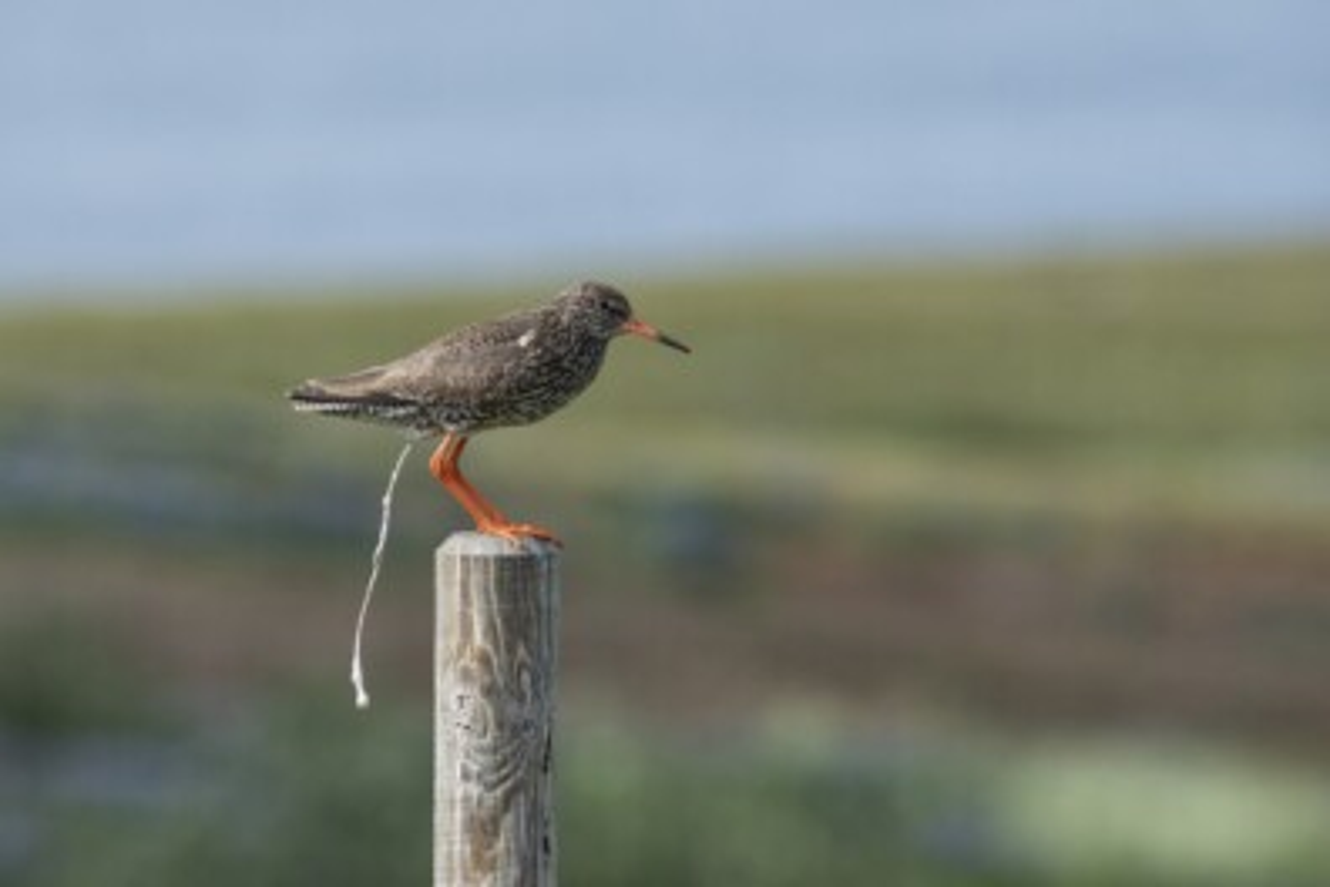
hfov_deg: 3.4
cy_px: 444
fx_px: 22165
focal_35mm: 600
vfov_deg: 2.3
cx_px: 665
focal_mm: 600
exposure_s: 1/320
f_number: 13
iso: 400
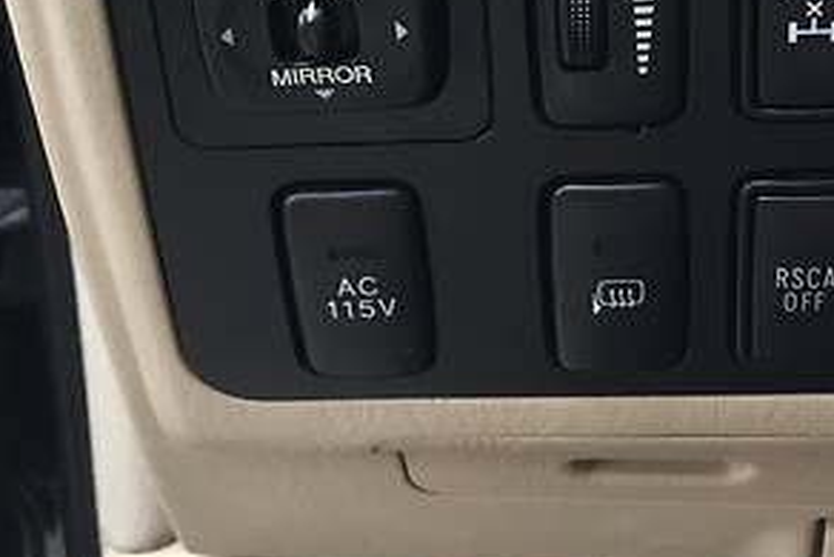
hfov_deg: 31.8
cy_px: -97
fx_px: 1437
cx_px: 617
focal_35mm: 62
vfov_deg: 20.6
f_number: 2.2
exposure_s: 1/33
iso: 32
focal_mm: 4.2
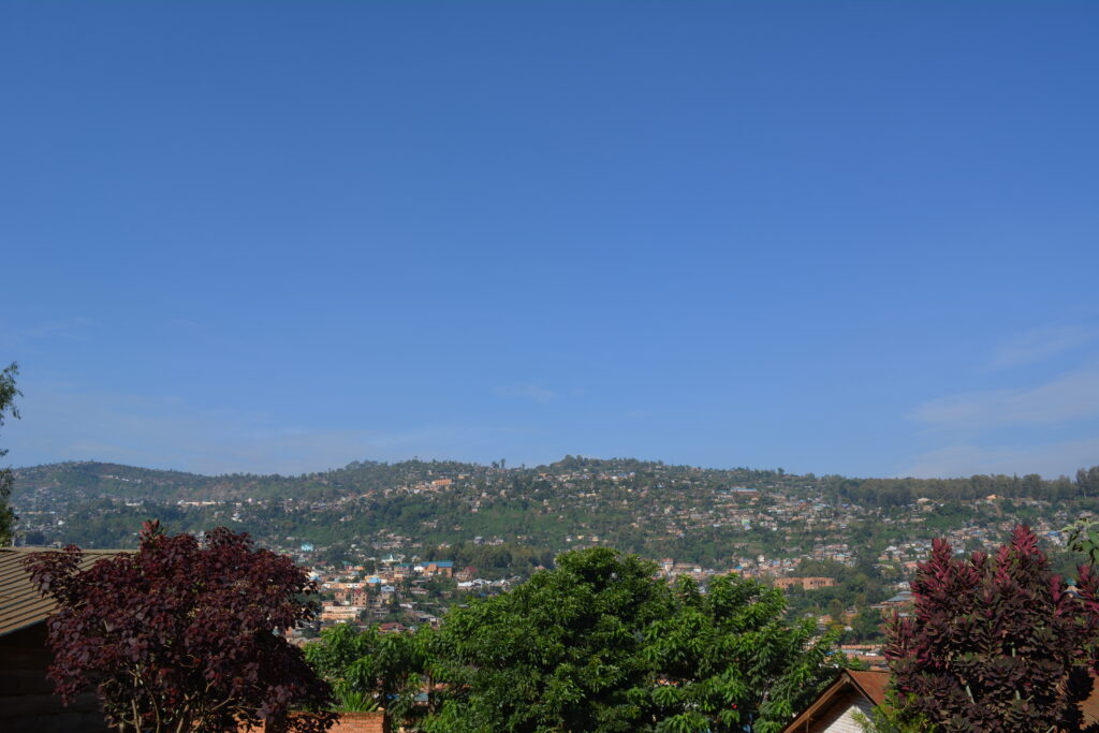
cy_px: 366
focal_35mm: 27
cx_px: 550
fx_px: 824
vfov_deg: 47.9
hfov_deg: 67.4
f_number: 9
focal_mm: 18
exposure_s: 1/320
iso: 100
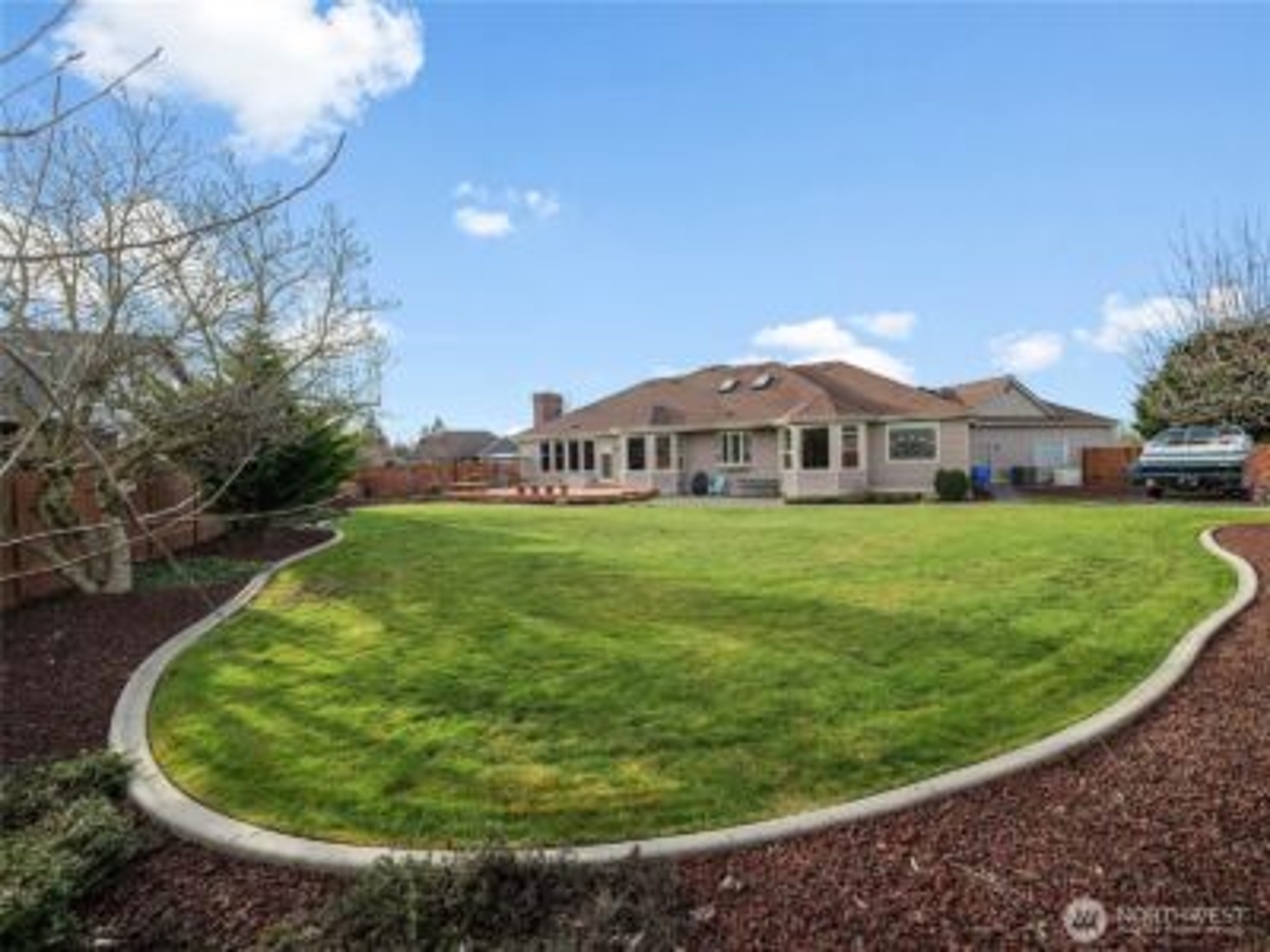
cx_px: 635
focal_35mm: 14
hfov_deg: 102.1
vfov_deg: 85.7
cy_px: 476
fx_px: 514
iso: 100
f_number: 4
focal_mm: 7
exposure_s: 1/250
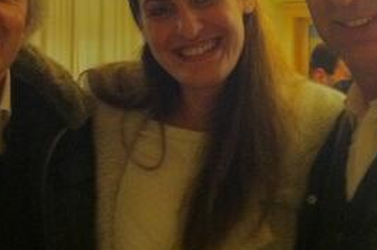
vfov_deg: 15.4
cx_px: 215
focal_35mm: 88
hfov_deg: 23.1
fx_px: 920
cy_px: 40
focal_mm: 3.85
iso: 1000
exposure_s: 1/15
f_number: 2.8
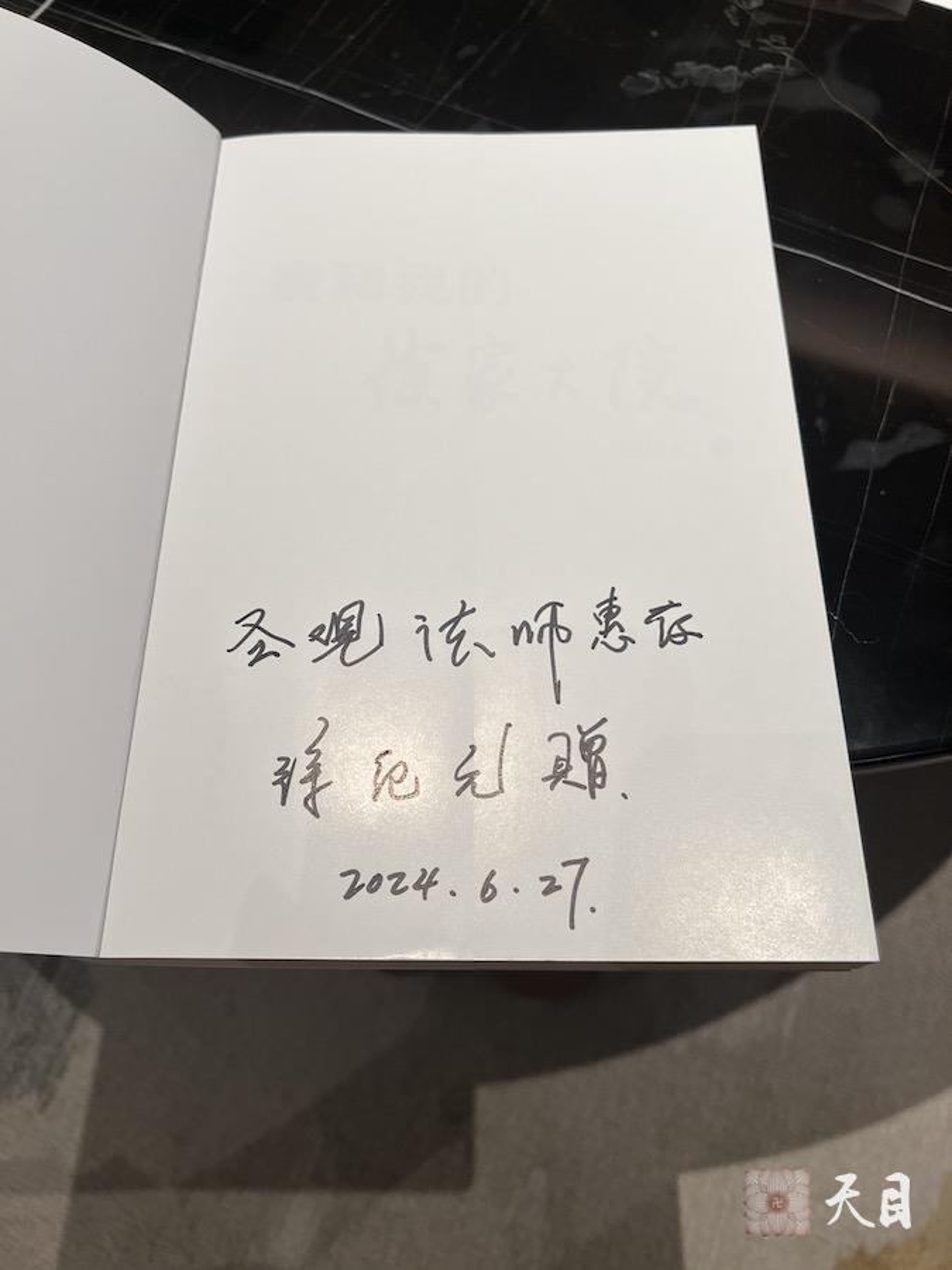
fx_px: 953
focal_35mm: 26
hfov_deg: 53.1
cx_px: 476
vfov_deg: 67.3
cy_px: 635
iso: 64
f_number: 1.5
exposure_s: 1/100
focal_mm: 5.7
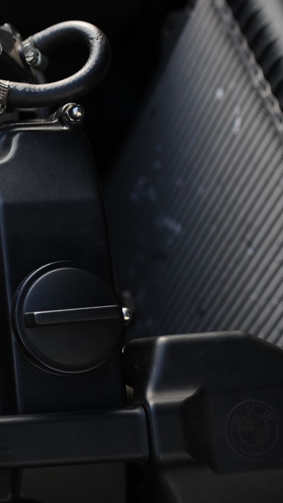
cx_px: -248
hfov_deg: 11.5
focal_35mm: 97
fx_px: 1294
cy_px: 150
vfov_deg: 21.9
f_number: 3.2
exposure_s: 1/1000
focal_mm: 35
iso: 320
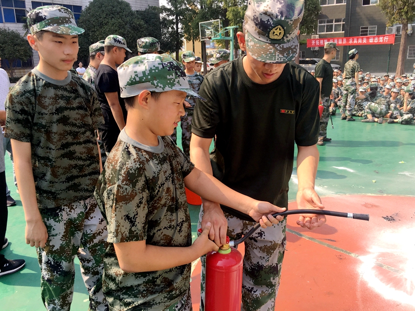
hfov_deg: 61.7
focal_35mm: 29
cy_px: 156
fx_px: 348
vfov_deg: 48.2
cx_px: 208
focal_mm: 4.15
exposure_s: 1/509
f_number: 2.2
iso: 25
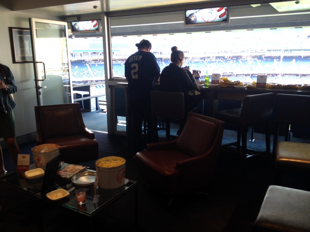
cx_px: 155
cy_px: 116
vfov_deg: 40.7
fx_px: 313
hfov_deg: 52.6
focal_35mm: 35
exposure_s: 1/20
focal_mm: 4.28
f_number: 2.4
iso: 80
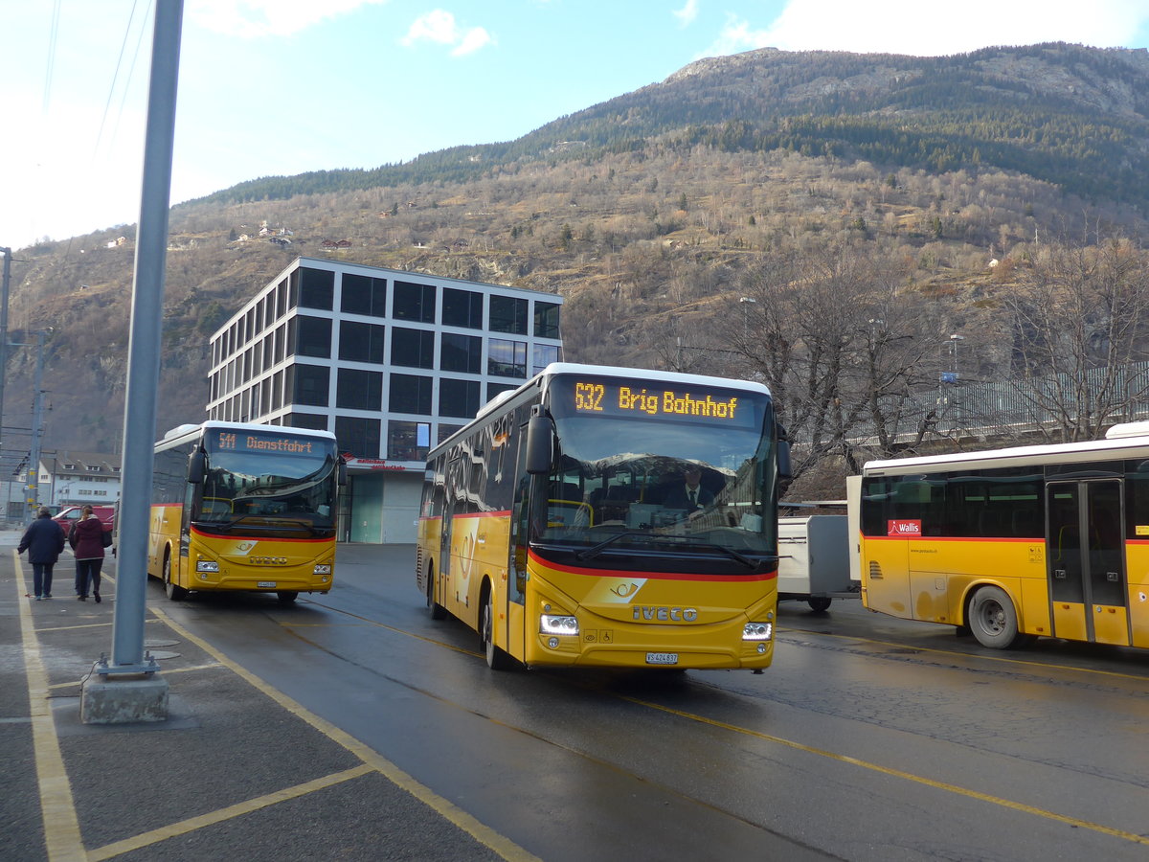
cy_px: 431
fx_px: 963
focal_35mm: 29
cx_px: 574
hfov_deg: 61.7
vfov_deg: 48.2
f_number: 2.8
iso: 80
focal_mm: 6
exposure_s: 1/160
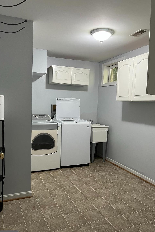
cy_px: 119
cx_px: 71
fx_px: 187
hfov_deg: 44.9
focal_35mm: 29
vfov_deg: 63.6
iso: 160
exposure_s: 1/60
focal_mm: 5.1
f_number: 1.6
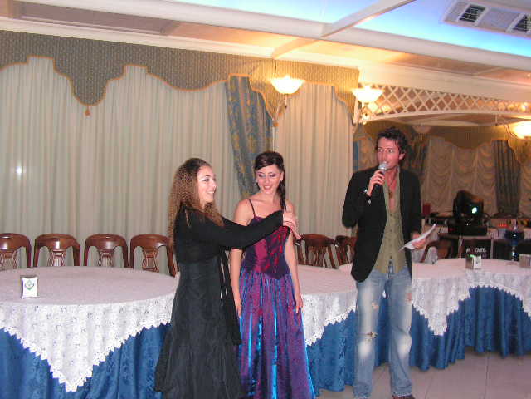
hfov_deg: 49.0
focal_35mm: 38
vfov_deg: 37.7
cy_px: 200
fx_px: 583
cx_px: 266
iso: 200
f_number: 3.2
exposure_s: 1/40
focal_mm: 6.4
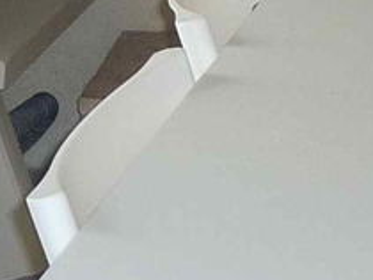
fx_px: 2708
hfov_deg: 7.7
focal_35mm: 251
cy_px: -128
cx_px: -172
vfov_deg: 5.9
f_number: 2.8
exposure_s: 1/30
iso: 125
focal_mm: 5.5
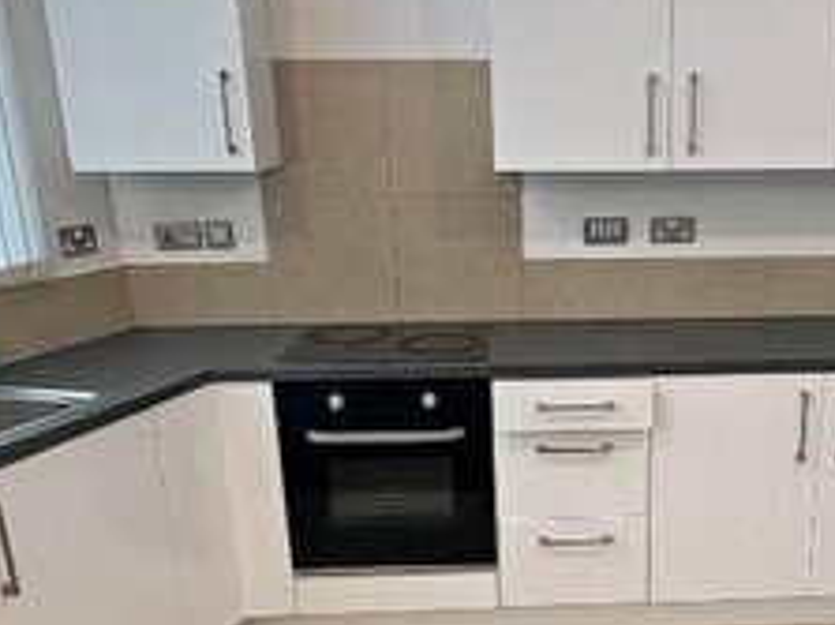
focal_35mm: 44
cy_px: 481
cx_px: 607
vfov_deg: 32.1
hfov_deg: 41.9
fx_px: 1061
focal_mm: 2.22
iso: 125
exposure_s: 1/50
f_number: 2.2
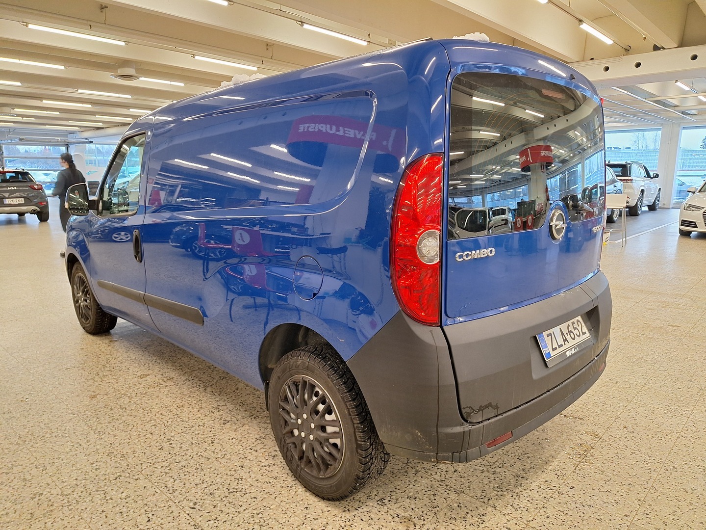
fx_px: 469
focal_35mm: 23
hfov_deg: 73.9
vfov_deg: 58.9
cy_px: 265
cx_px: 353
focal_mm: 5.54
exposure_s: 1/50
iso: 100
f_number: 1.8
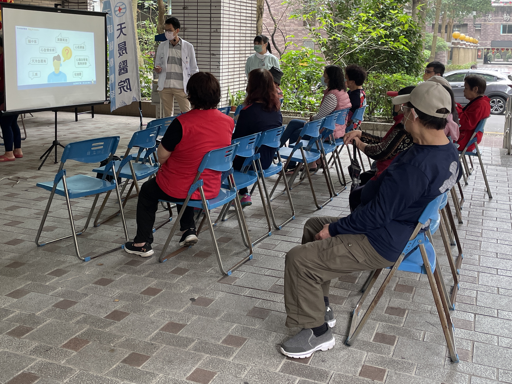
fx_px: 592
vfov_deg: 35.4
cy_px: 108
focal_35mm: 40
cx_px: 238
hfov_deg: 46.8
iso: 100
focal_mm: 4.2
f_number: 1.6
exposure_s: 1/121
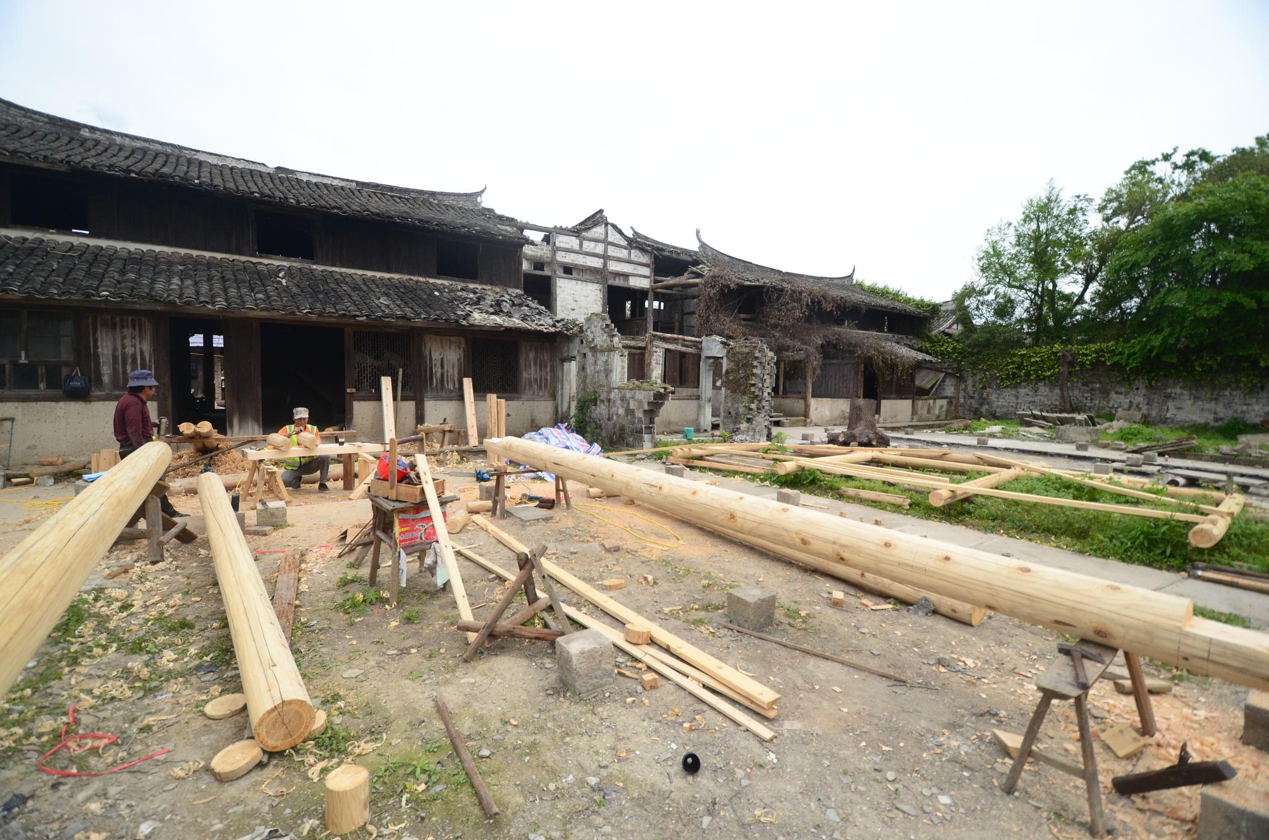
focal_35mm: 15
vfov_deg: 77.1
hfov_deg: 100.5
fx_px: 528
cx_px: 634
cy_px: 420
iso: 1000
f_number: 3.5
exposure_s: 1/4000
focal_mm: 10
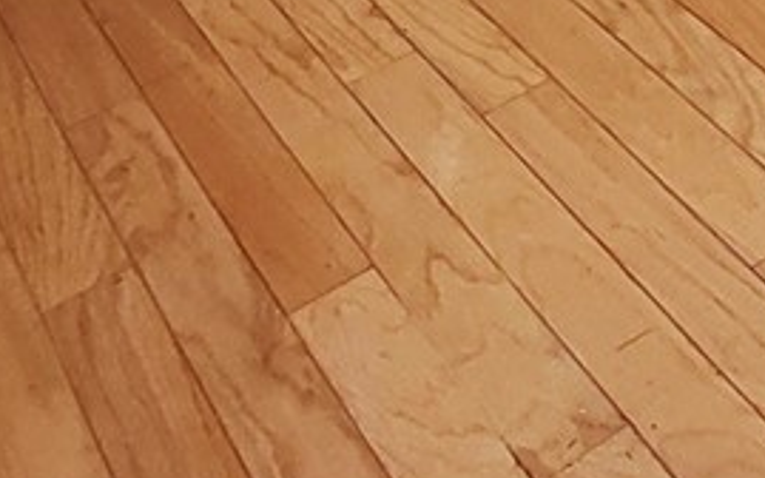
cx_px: 1257
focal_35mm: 82
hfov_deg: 20.3
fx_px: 1709
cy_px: -962
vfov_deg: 10.7
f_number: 2.2
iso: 100
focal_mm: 1.74
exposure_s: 1/60
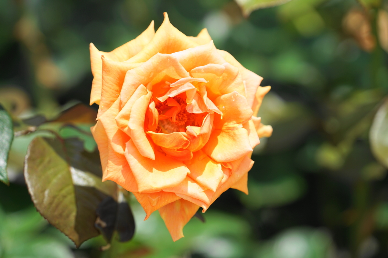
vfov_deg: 5.4
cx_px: 194
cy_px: 129
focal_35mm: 253
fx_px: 2727
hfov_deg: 8.1
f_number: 6.3
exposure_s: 1/400
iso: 100
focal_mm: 253
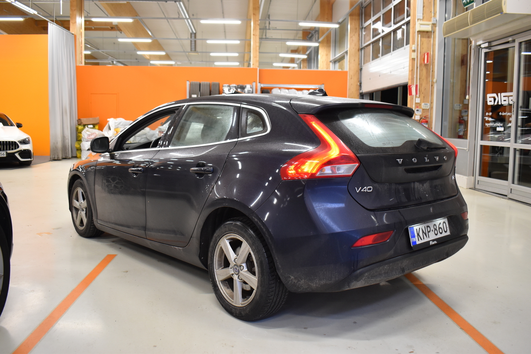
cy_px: 177
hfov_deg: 59.5
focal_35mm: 32
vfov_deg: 41.7
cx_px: 266
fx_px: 465
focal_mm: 21
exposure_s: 1/60
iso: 900
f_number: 3.8
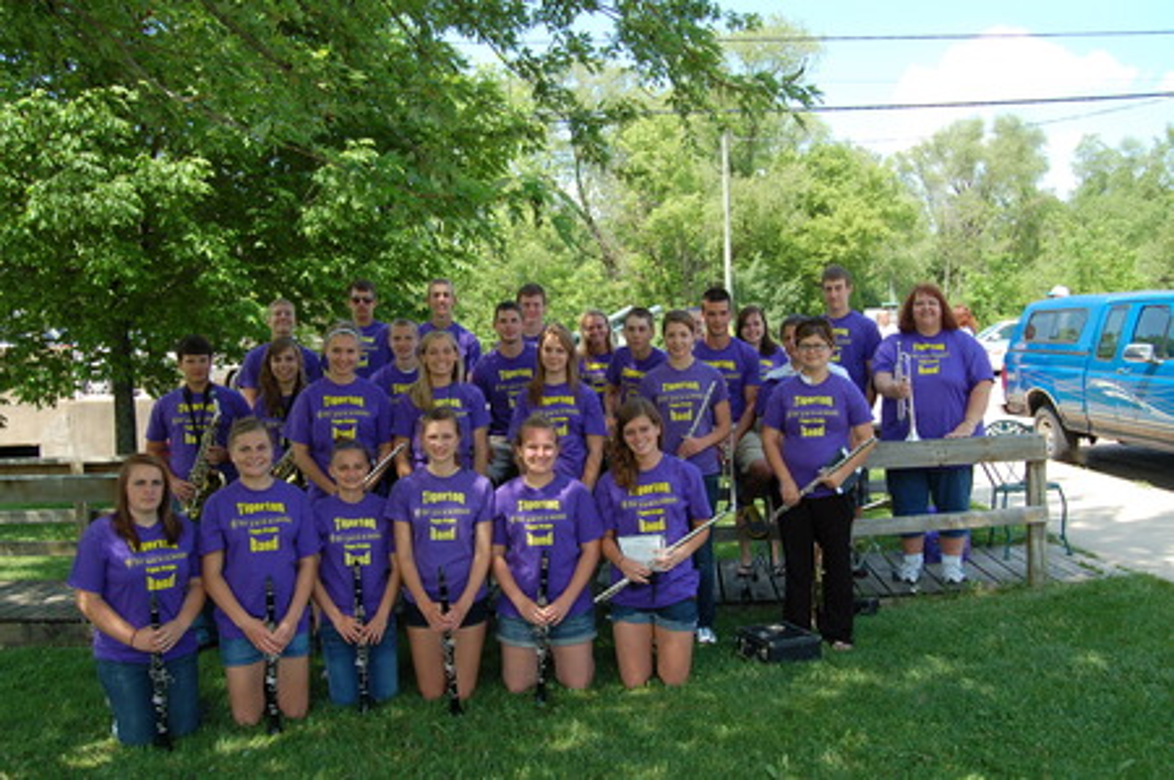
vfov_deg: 38.3
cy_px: 390
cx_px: 587
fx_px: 1124
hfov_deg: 55.2
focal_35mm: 34
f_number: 6.7
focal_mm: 23
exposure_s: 1/180
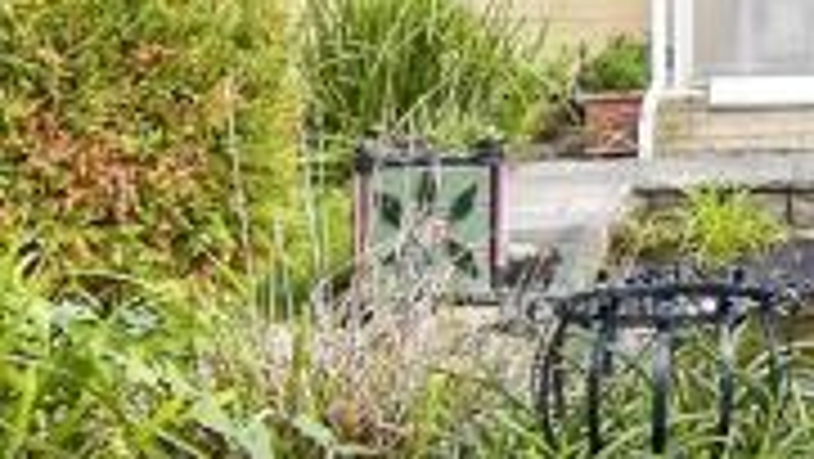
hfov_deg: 19.4
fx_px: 1922
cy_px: -200
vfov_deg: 13.0
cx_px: 1363
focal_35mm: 89
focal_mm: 10
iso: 160
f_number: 8
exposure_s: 1/100
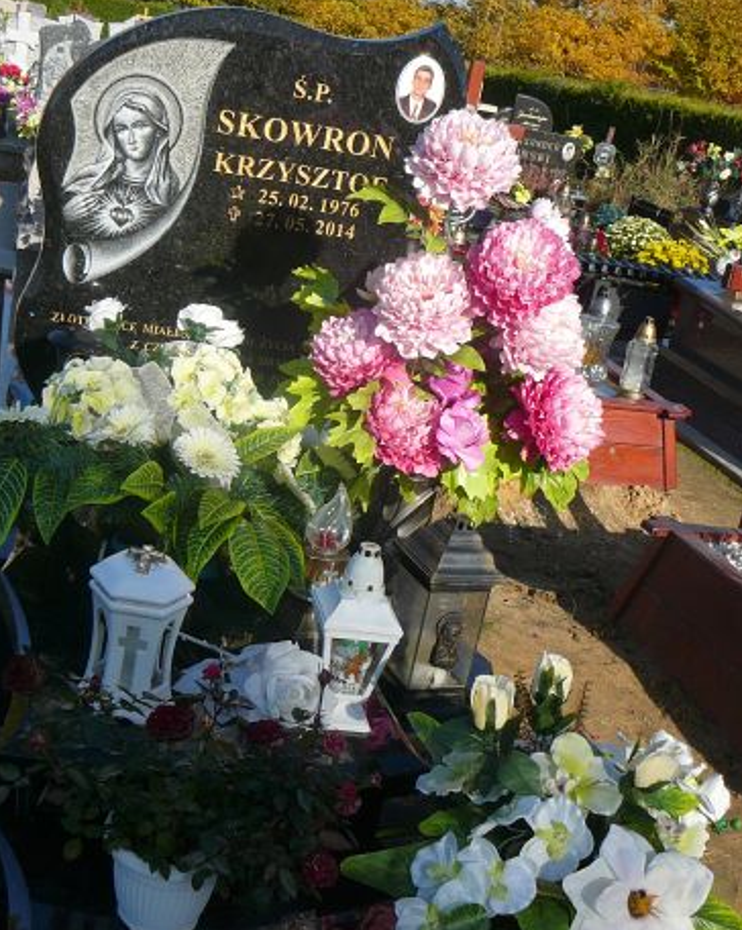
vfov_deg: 38.8
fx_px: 1319
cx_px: 289
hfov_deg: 31.3
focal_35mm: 48
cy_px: 479
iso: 80
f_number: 5
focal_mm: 5.2
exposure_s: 1/400
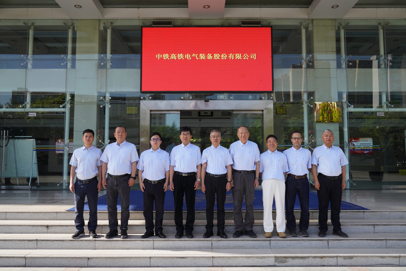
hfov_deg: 63.7
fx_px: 327
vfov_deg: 45.0
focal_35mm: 29
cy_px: 136
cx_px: 203
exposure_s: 1/800
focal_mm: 29
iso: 800
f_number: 8
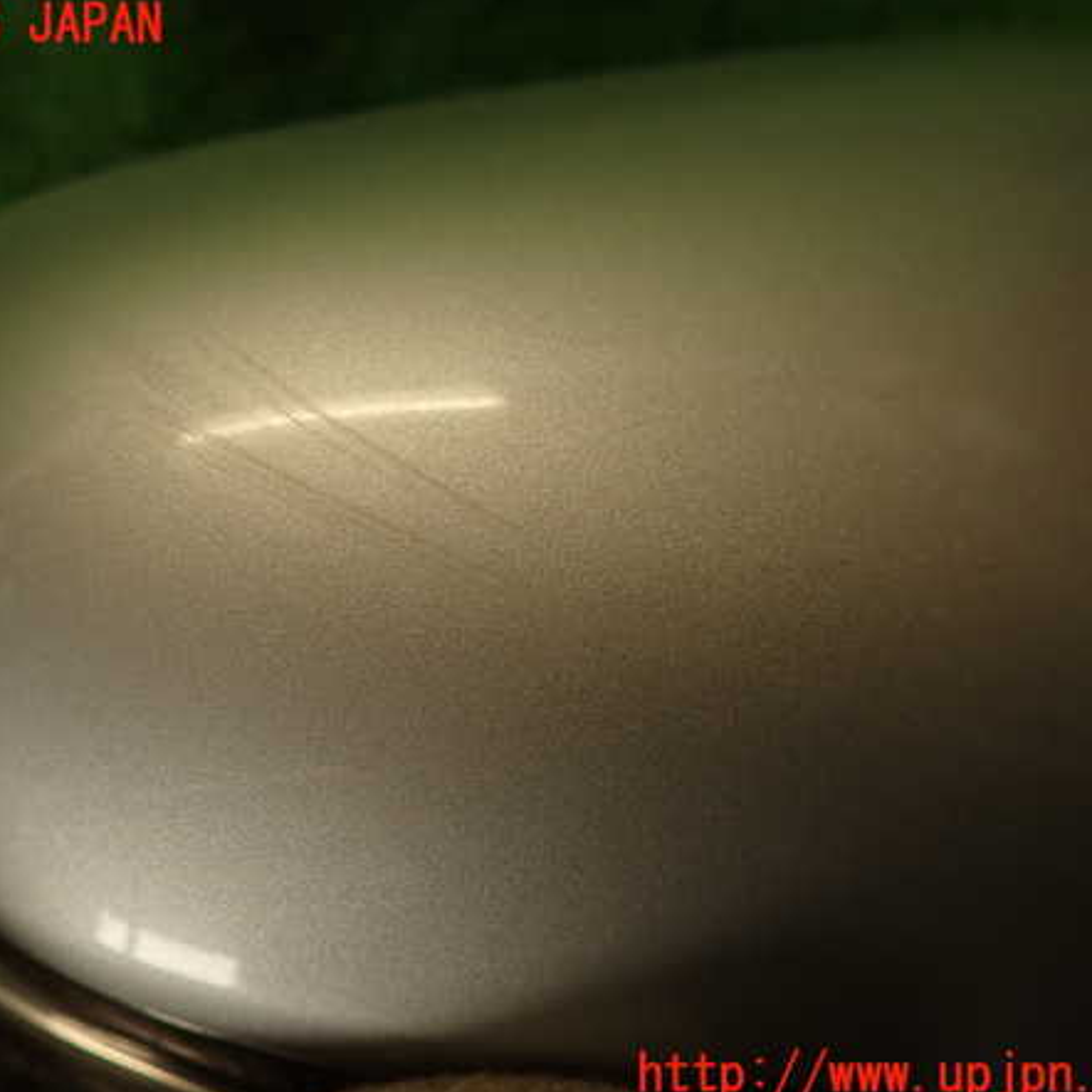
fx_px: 1071
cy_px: 551
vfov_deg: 54.0
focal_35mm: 30
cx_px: 455
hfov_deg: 53.8
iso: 100
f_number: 2
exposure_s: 1/100
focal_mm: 4.5
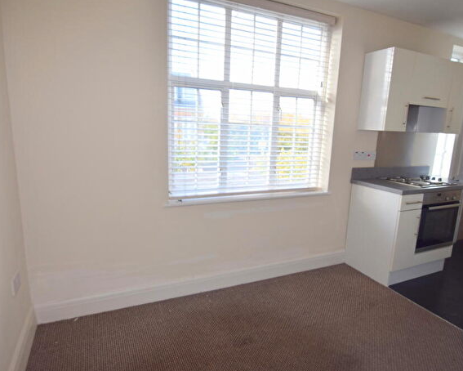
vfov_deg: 61.8
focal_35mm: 23
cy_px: 188
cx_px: 242
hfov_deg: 73.6
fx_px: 310
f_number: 5.6
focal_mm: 13
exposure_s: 1/125
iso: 400
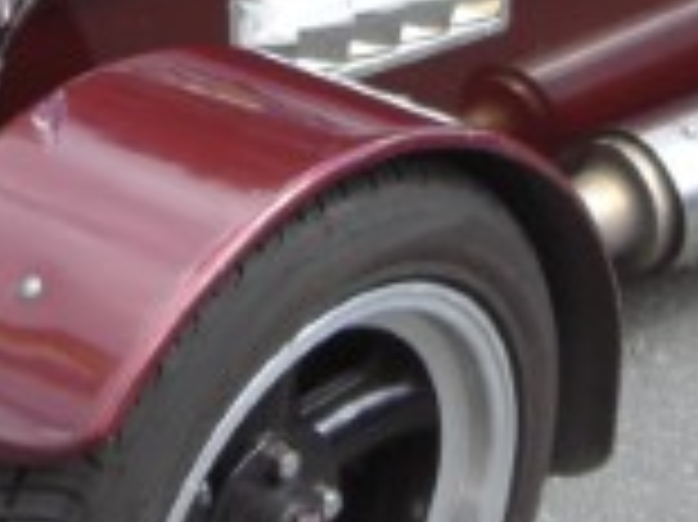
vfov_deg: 9.3
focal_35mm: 157
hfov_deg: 12.6
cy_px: -171
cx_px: 356
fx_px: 3163
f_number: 2.7
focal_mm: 6.2
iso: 64
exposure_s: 1/250
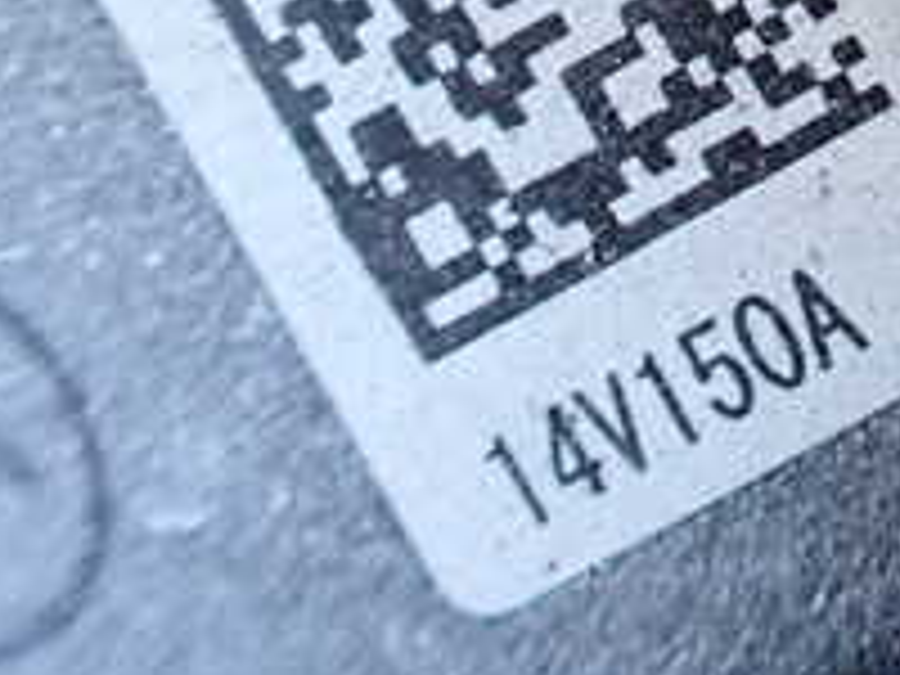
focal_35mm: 90
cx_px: 1179
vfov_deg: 15.3
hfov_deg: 19.9
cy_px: -302
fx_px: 2340
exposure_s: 1/125
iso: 800
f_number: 2.3
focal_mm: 5.4
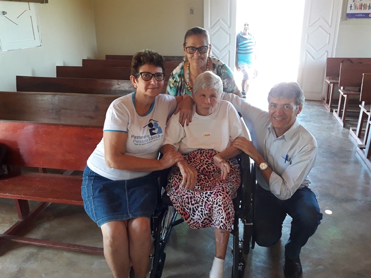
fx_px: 300
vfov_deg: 49.7
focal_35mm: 28
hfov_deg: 63.4
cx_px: 186
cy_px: 139
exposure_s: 1/40
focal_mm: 3.7
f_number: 1.9
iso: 125
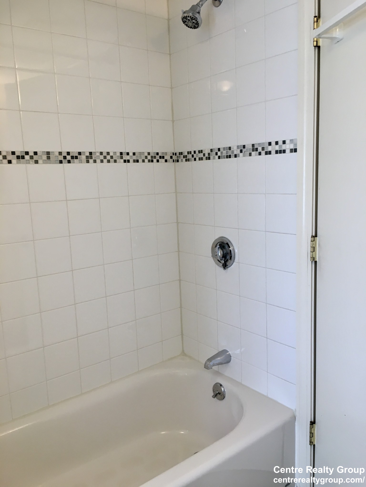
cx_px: 183
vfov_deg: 61.7
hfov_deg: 48.2
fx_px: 409
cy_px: 244
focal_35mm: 29
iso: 32
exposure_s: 1/40
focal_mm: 4.15
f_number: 2.2
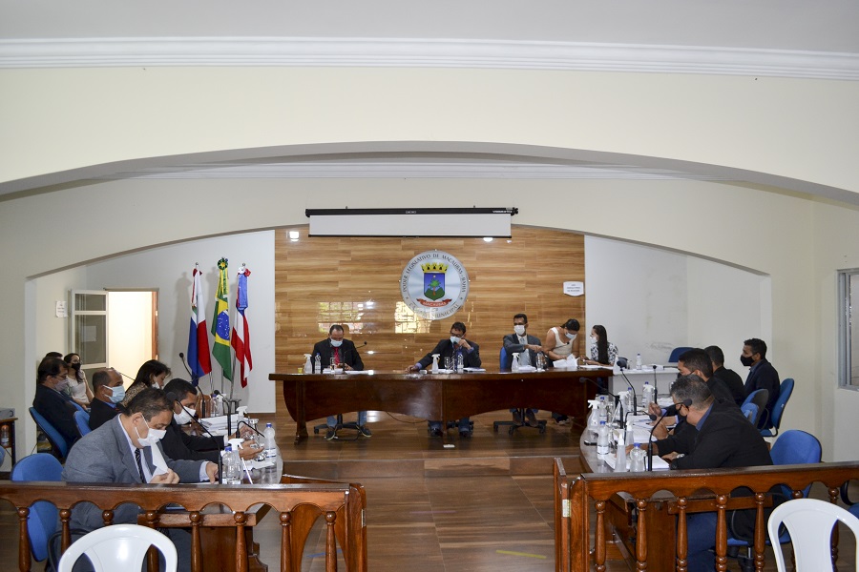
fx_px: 644
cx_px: 430
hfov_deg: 67.4
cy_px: 286
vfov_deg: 47.9
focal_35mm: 27
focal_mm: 18
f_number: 3.5
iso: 400
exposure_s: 1/60
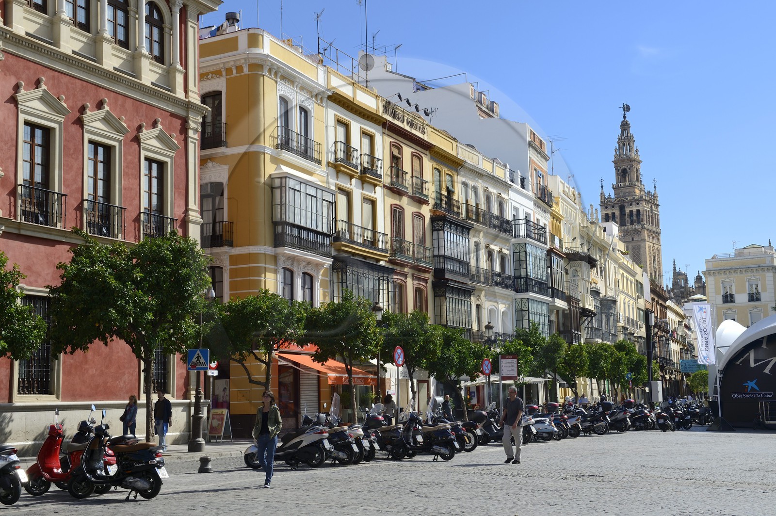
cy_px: 258
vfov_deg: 26.9
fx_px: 1077
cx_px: 388
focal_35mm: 50
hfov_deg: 39.6
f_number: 13
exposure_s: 1/200
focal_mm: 50
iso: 200
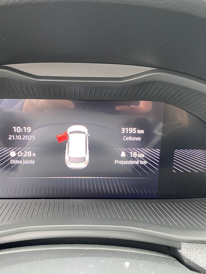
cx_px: 81
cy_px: 137
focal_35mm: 35
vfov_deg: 52.6
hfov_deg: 40.5
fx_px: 278
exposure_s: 1/60
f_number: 1.8
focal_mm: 4.25
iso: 400
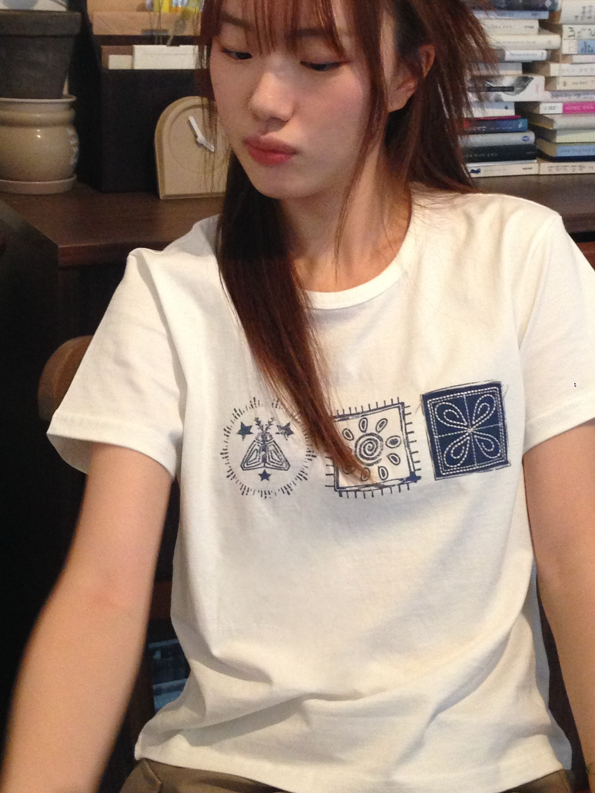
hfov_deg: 22.2
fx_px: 1513
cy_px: 340
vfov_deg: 29.4
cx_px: 341
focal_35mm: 66
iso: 250
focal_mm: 4.12
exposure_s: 1/20
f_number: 2.4
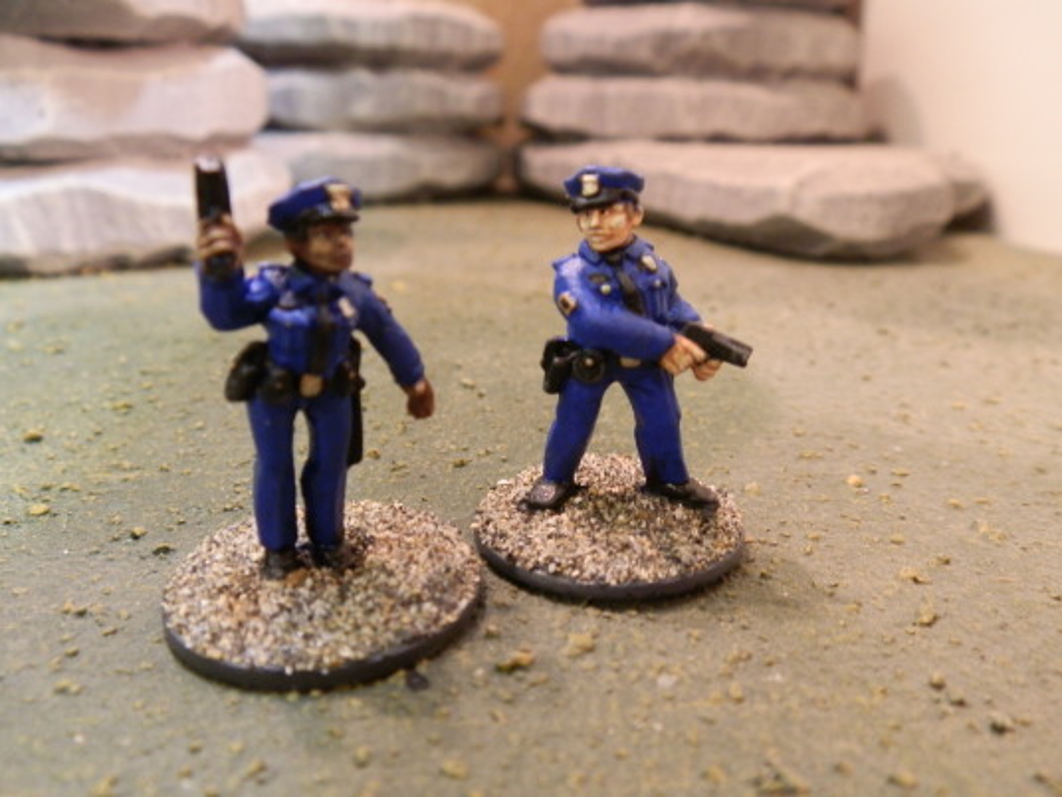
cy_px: 398
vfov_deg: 49.7
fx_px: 859
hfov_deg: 63.4
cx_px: 531
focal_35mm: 28
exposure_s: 1/8
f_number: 3.1
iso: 200
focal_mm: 5
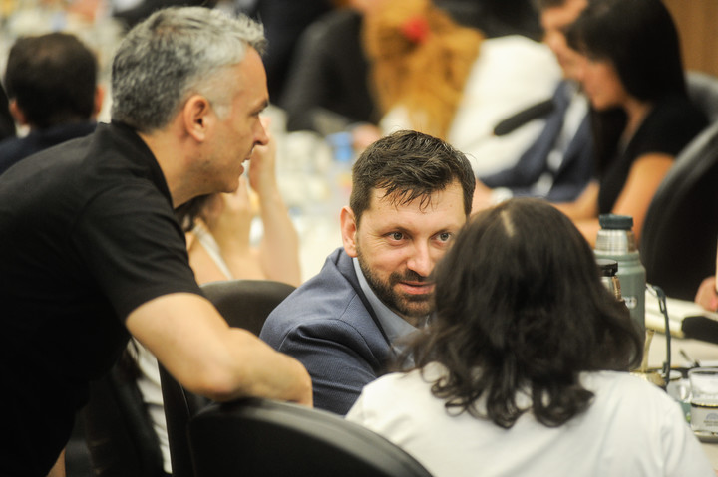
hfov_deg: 10.3
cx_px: 359
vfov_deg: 6.9
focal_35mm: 200
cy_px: 238
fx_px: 3986
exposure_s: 1/125
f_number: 2.8
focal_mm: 200
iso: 1250
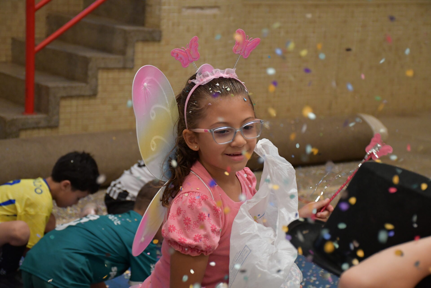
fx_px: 1006
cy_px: 144
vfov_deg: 16.3
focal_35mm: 84
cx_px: 216
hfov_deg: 24.2
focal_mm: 56
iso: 3200
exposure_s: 1/160
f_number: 4.8
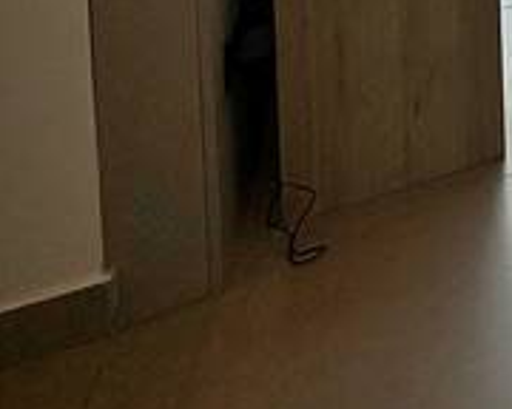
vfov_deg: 12.7
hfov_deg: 15.6
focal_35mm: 82
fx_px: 1243
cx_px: 1149
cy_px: -659
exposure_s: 1/256
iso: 40
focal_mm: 2.22
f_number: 2.2
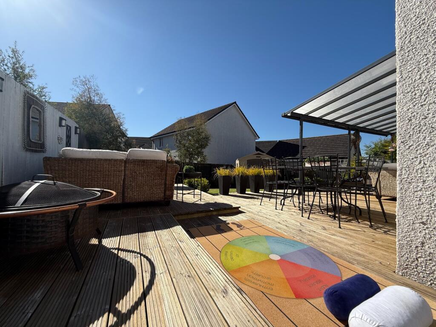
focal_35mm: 14
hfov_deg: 102.1
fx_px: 176
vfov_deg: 85.7
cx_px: 218
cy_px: 164
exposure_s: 1/2237
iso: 50
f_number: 2.2
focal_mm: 2.22
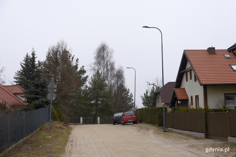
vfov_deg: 22.6
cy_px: 78
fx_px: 393
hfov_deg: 33.4
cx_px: 118
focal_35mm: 60
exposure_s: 1/160
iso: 100
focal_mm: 40
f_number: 4.5
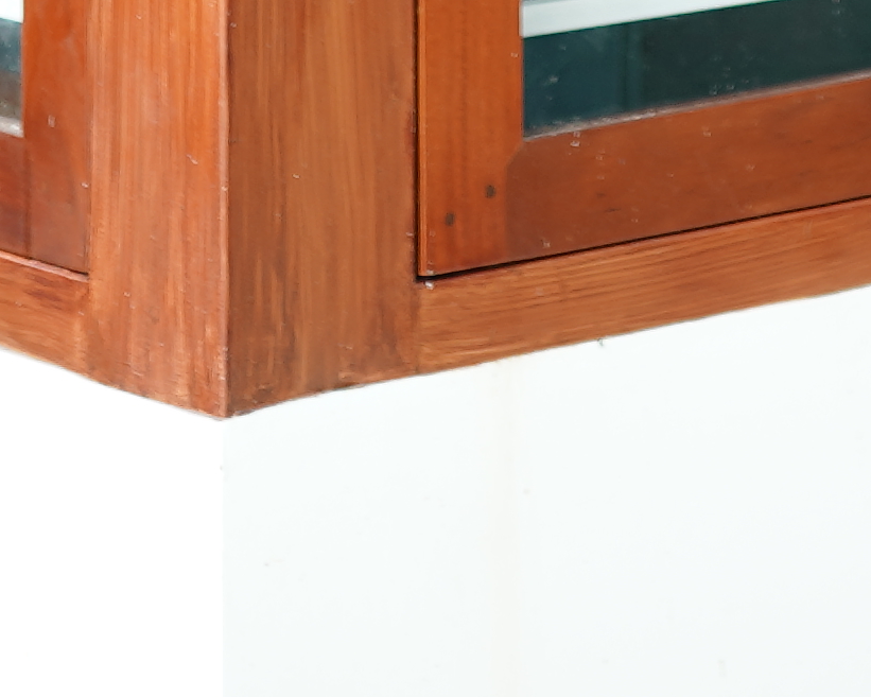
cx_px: 1105
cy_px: -1393
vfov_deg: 6.0
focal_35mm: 240
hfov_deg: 8.0
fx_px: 6188
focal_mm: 35
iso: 125
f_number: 1.4
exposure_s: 1/250
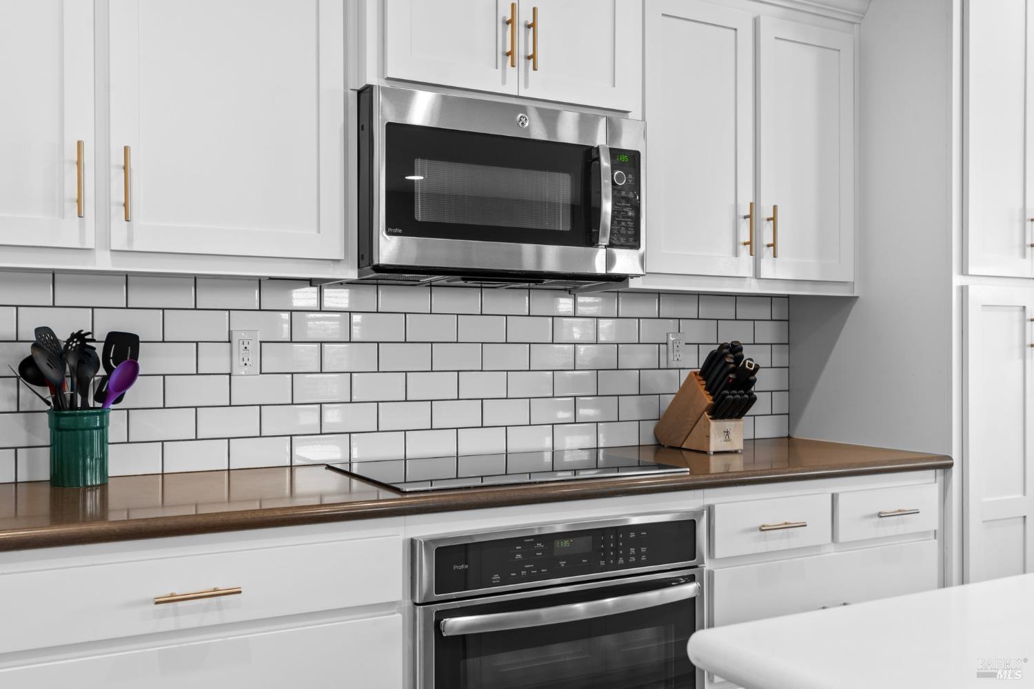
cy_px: 344
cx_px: 517
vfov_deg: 38.9
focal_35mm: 34
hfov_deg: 55.8
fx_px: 976
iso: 400
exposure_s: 1/5
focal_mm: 34
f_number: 8
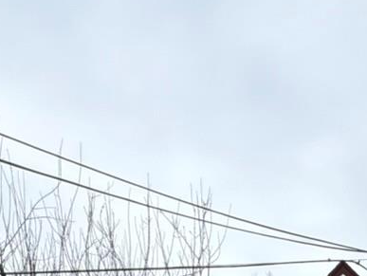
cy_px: 702
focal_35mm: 74
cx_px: 373
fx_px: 785
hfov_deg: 25.0
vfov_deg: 13.3
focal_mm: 2.22
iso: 50
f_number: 2.2
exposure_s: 1/361
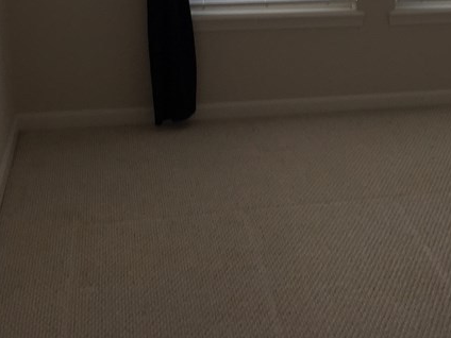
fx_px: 912
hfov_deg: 26.7
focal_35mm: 70
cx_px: 414
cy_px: 84
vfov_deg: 20.8
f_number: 2.2
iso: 32
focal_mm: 4.15
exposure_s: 1/60
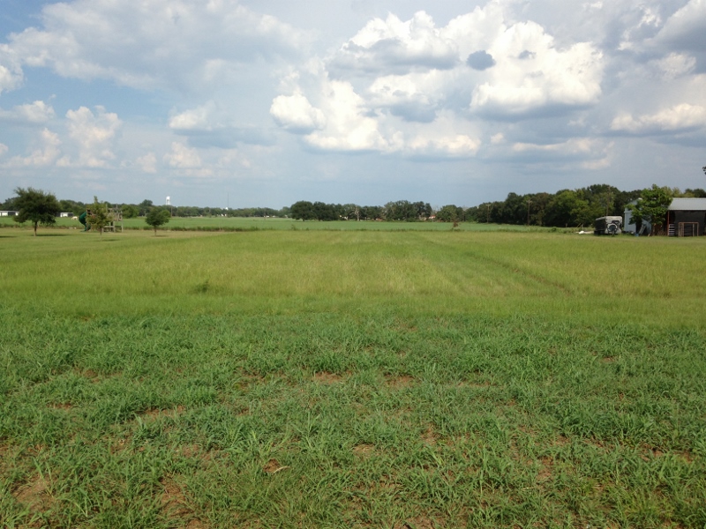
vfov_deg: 42.9
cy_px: 264
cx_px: 353
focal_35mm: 33
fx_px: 673
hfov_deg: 55.4
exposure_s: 1/2088
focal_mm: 4.13
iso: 50
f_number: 2.4
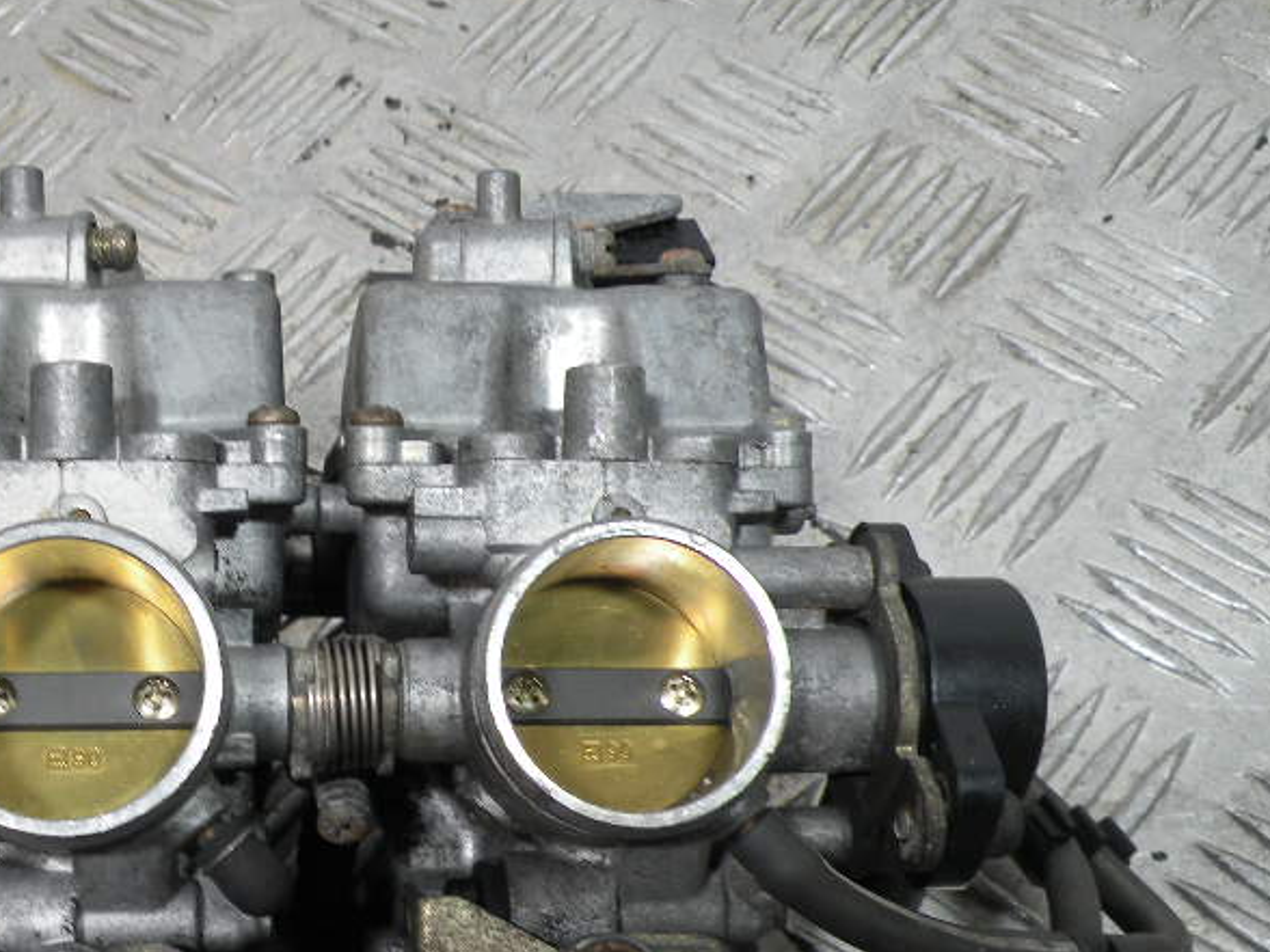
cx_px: 318
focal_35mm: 47
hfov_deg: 39.3
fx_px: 1724
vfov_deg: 30.0
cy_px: 781
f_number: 2.8
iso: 64
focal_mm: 4.7
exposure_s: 1/68.3
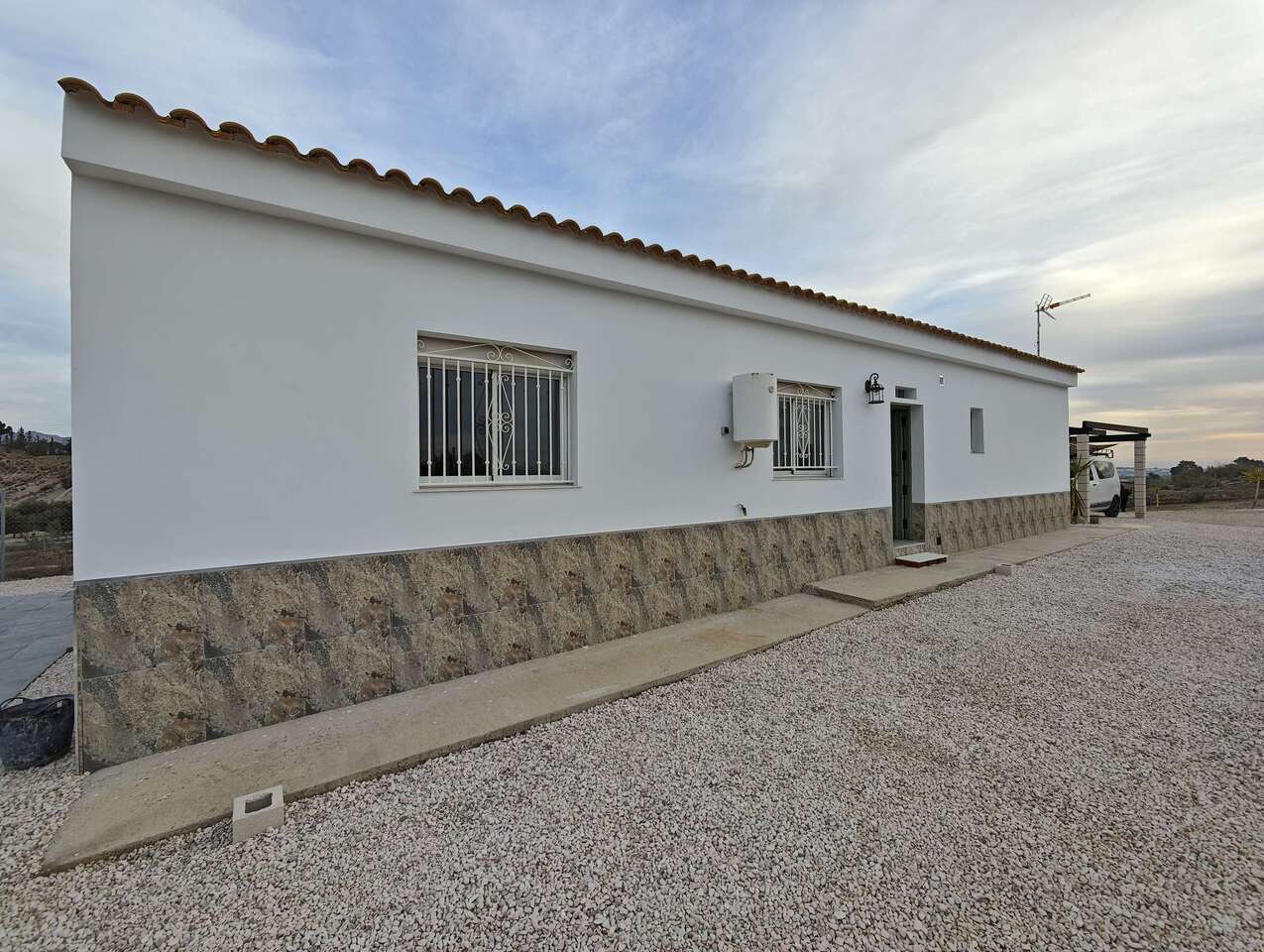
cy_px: 476
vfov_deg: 85.8
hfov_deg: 102.0
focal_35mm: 14
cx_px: 632
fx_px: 512
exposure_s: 1/135
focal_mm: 2.16
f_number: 2.2
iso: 50
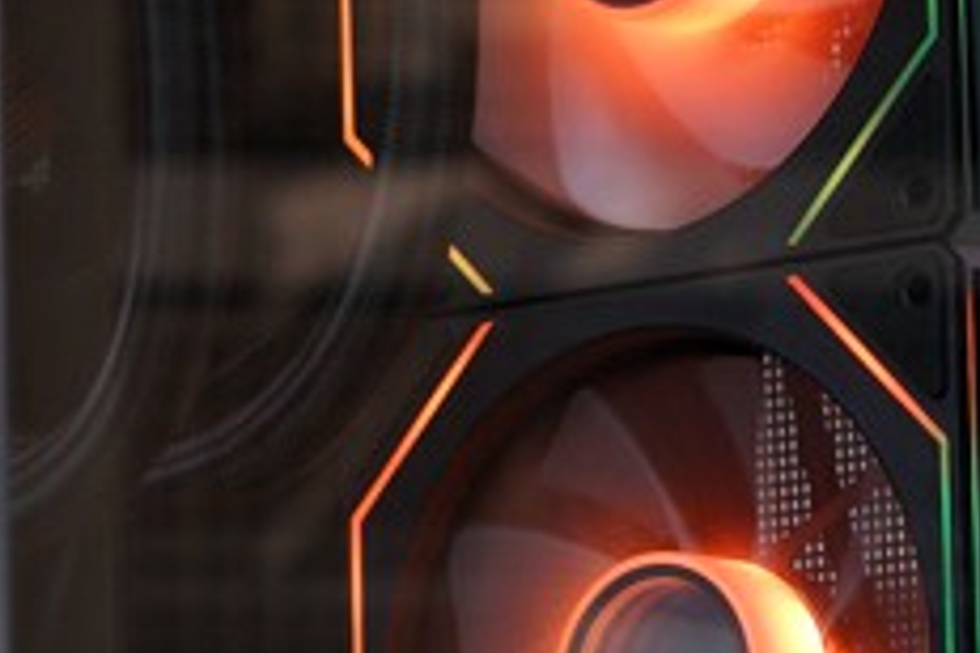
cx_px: -170
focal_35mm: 312
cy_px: 628
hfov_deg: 6.6
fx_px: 8493
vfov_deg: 4.4
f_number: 3.5
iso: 400
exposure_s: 1/50
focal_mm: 40
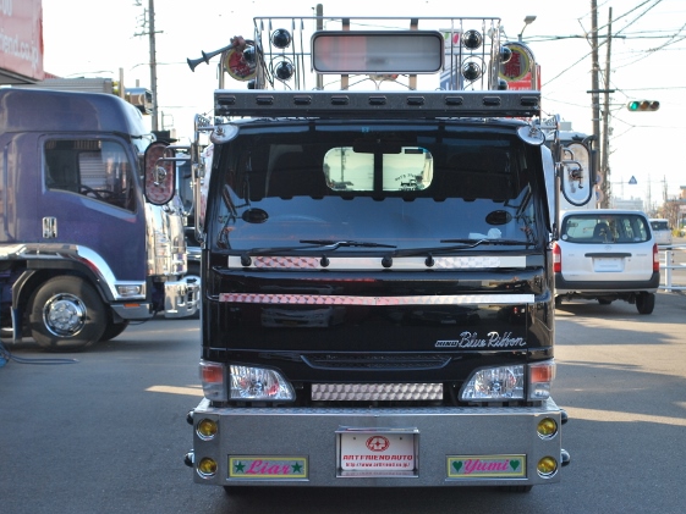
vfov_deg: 18.7
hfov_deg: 24.7
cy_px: 260
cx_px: 389
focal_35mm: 79
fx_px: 1566
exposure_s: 1/125
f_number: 5.6
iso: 100
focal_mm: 48
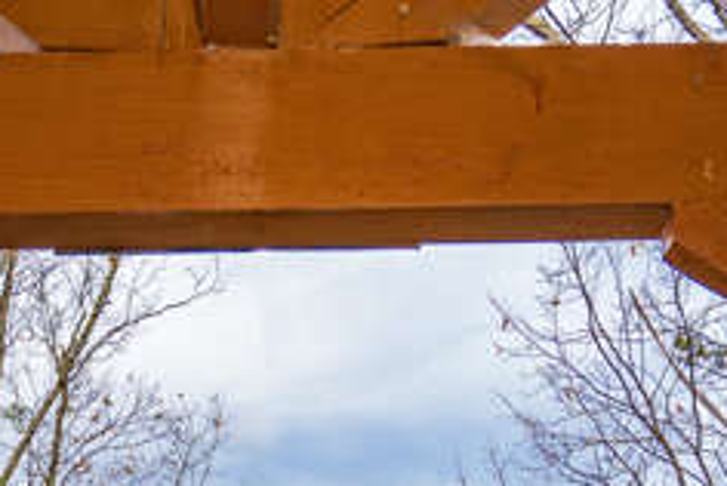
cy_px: 714
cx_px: 240
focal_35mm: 52
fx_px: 1051
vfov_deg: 22.0
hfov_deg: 37.7
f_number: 8
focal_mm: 16
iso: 200
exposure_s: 1/160
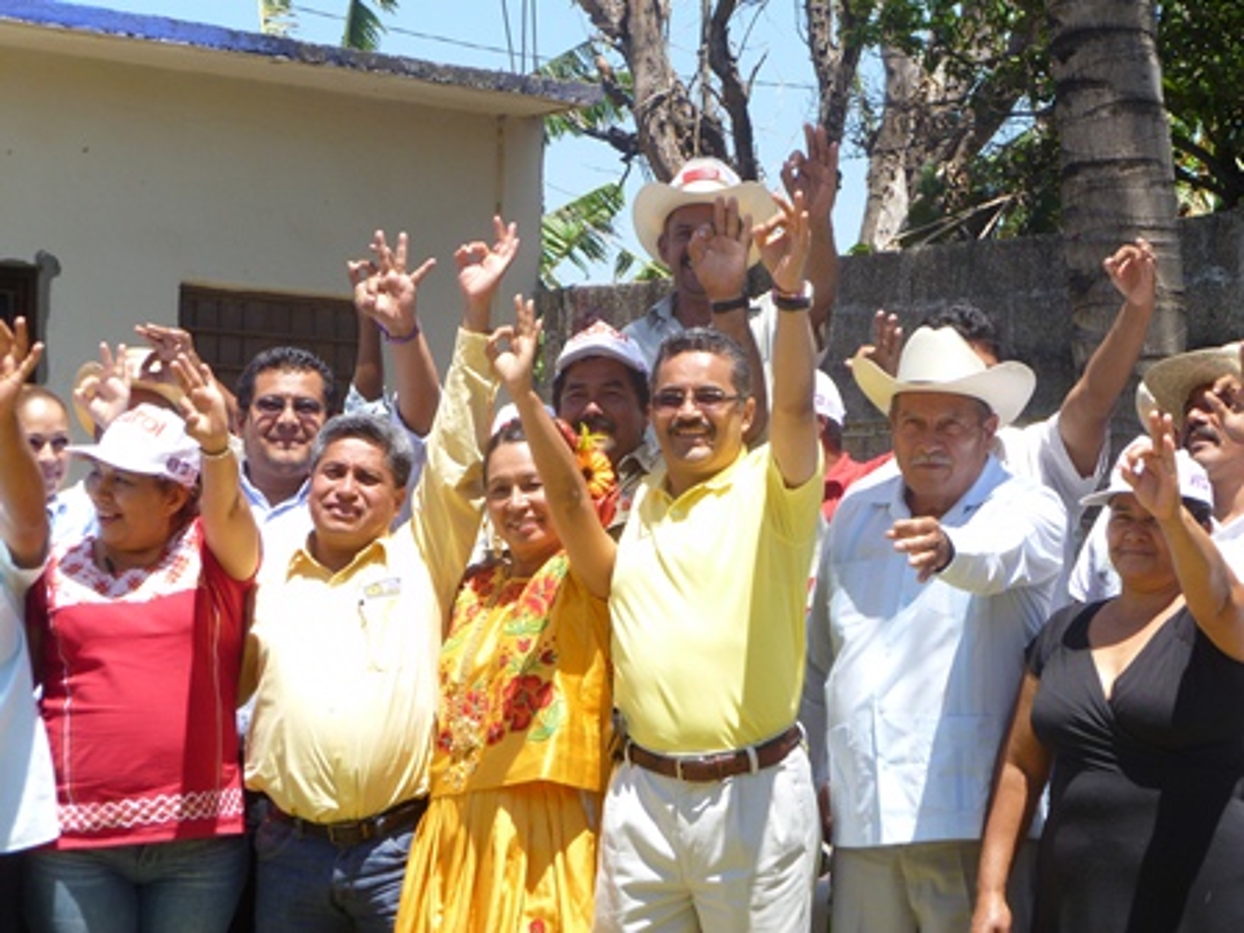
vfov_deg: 15.4
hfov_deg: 20.4
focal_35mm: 96
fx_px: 3450
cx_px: 622
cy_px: 466
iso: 80
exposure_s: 1/200
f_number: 4.7
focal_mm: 17.1
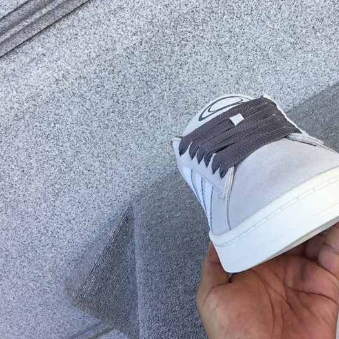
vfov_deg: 36.0
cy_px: 146
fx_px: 521
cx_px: 237
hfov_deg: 35.6
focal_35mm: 47
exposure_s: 1/129
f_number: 2.4
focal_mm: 3.3
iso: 25
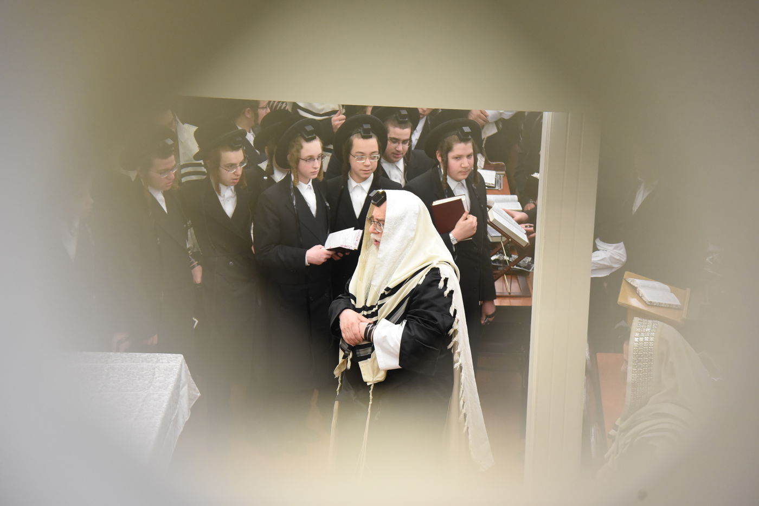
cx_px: 380
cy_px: 253
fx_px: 2066
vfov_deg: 14.0
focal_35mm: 98
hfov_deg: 20.8
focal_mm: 98
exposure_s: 1/200
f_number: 5
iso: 3200
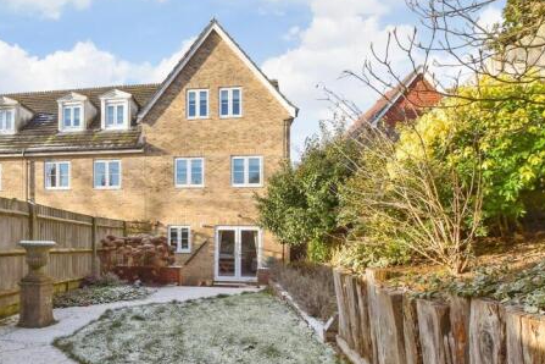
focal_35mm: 22
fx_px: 333
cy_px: 230
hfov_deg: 76.0
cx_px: 180
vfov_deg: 56.5
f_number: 8
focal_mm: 10
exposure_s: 1/640
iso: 400
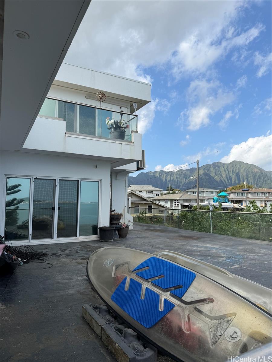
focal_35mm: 24
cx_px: 136
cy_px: 181
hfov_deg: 56.8
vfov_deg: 71.6
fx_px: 251
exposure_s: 1/3759
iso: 80
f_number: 1.78
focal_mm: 6.76
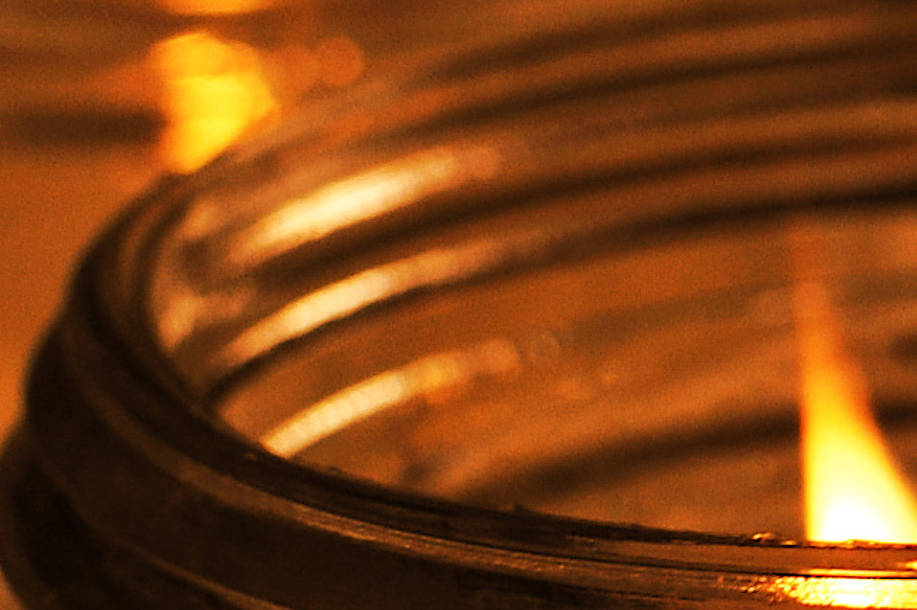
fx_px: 8840
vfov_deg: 3.9
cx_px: 2253
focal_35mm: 347
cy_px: -214
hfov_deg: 5.7
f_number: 5.6
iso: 100
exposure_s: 1/60
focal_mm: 35
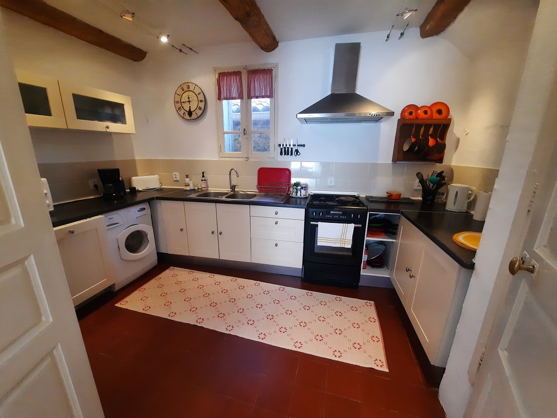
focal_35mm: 13
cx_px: 278
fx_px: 209
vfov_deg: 89.9
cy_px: 209
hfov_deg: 106.2
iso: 200
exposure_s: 1/50
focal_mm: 1.74
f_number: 2.2
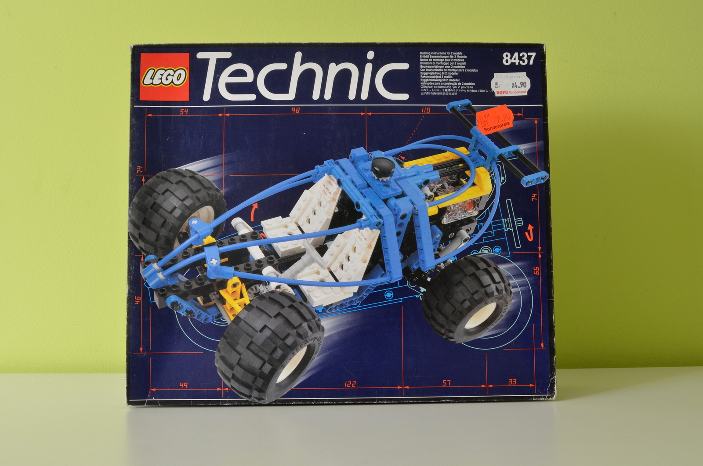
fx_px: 643
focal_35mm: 33
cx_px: 352
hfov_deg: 57.3
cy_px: 233
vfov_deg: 39.8
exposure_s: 1/1.3
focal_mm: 22
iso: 125
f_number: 10
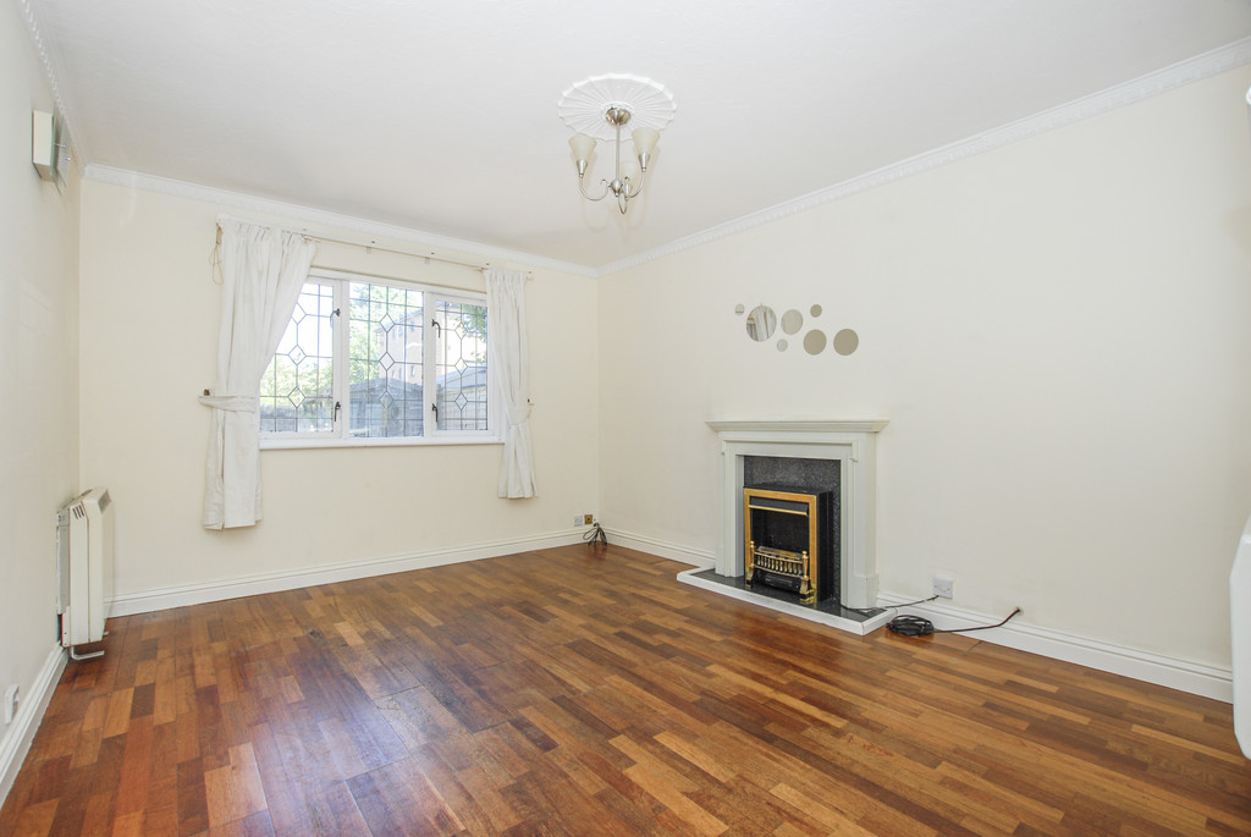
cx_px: 626
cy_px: 418
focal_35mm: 15
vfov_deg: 77.5
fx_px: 522
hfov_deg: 100.3
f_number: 5.6
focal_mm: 10
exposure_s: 1/50
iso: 200
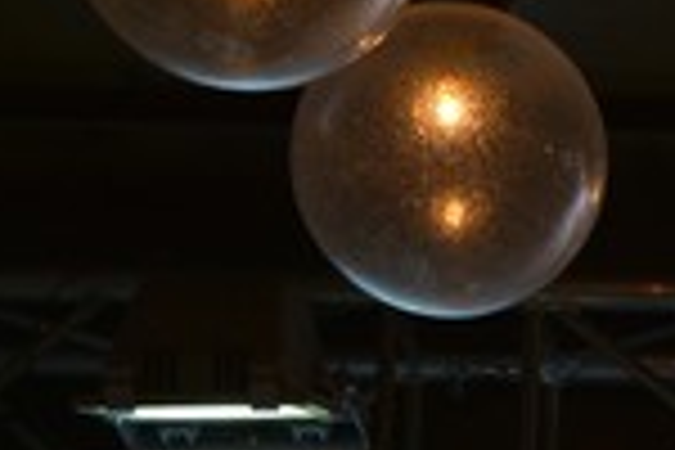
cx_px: 1192
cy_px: 583
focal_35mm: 200
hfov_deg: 9.8
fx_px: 3743
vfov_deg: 6.8
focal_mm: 25
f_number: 5.6
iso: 400
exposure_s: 1/125
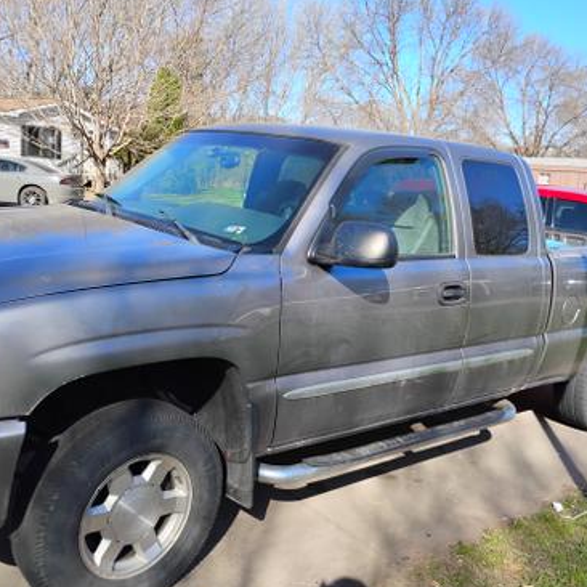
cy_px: 292
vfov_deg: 48.5
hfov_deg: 48.4
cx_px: 284
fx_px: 652
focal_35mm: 34
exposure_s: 1/387
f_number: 1.8
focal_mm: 4.26
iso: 100
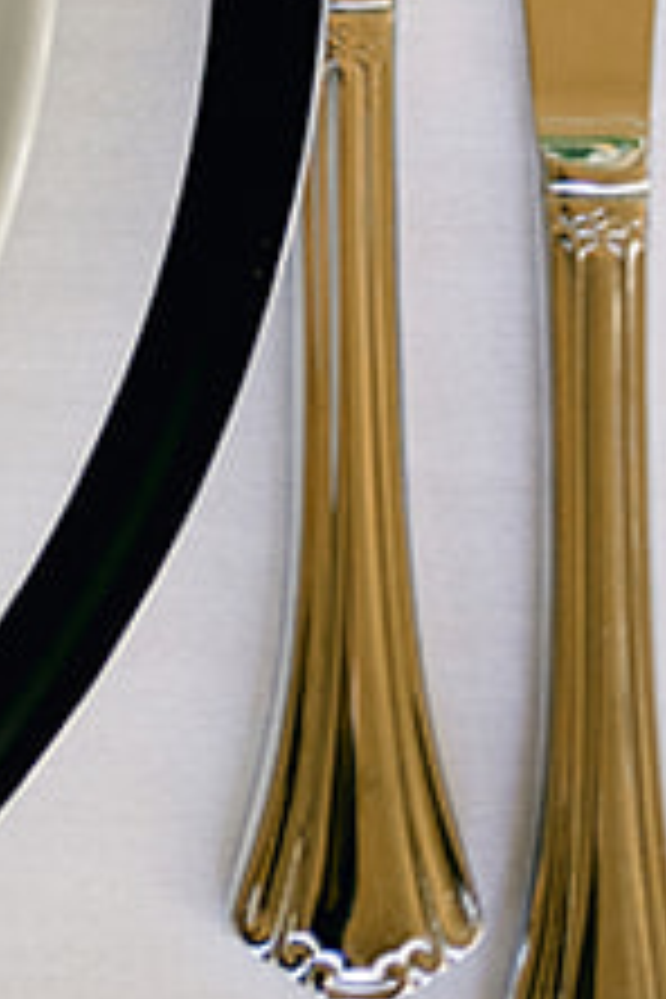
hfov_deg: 5.2
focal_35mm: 252
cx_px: -1136
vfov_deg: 7.2
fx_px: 6992
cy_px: -2115
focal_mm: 35
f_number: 1.2
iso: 100
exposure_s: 1/250
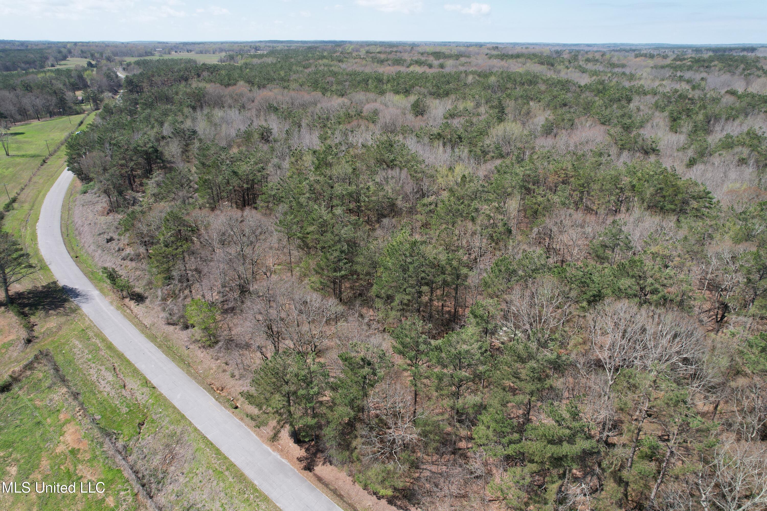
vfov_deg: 57.2
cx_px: 384
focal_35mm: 22
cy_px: 256
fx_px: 469
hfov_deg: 78.6
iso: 200
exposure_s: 1/1500
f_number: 2.8
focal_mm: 8.38
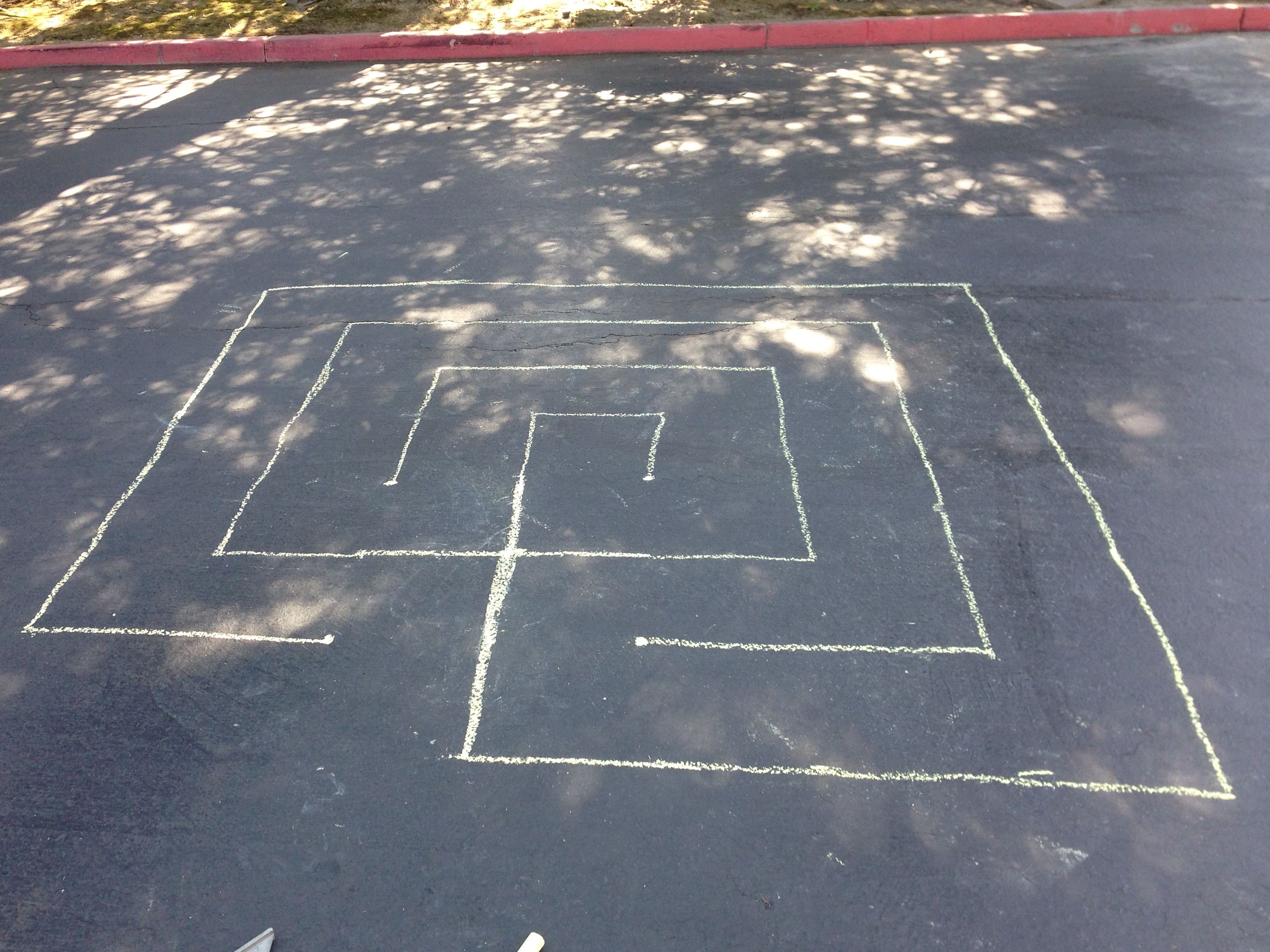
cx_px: 590
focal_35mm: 36
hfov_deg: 51.3
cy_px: 500
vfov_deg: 39.6
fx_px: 1321
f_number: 2.4
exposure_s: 1/120
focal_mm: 4.13
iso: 64
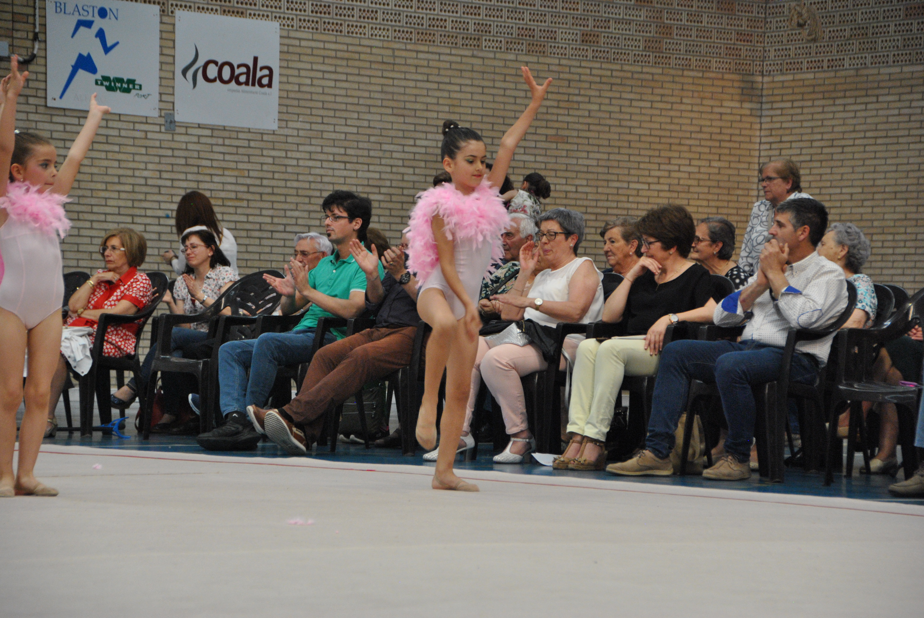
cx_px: 462
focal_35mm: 129
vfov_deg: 10.7
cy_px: 309
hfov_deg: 15.9
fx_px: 3315
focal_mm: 86
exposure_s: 1/125
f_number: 5.3
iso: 800
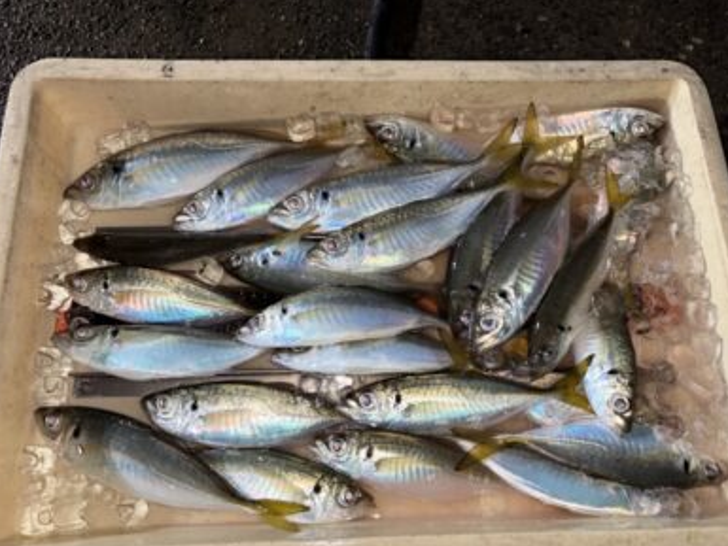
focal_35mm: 27
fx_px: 568
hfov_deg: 65.3
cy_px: 274
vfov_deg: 51.4
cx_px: 361
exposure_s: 1/16
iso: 32
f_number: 1.6
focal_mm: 5.96
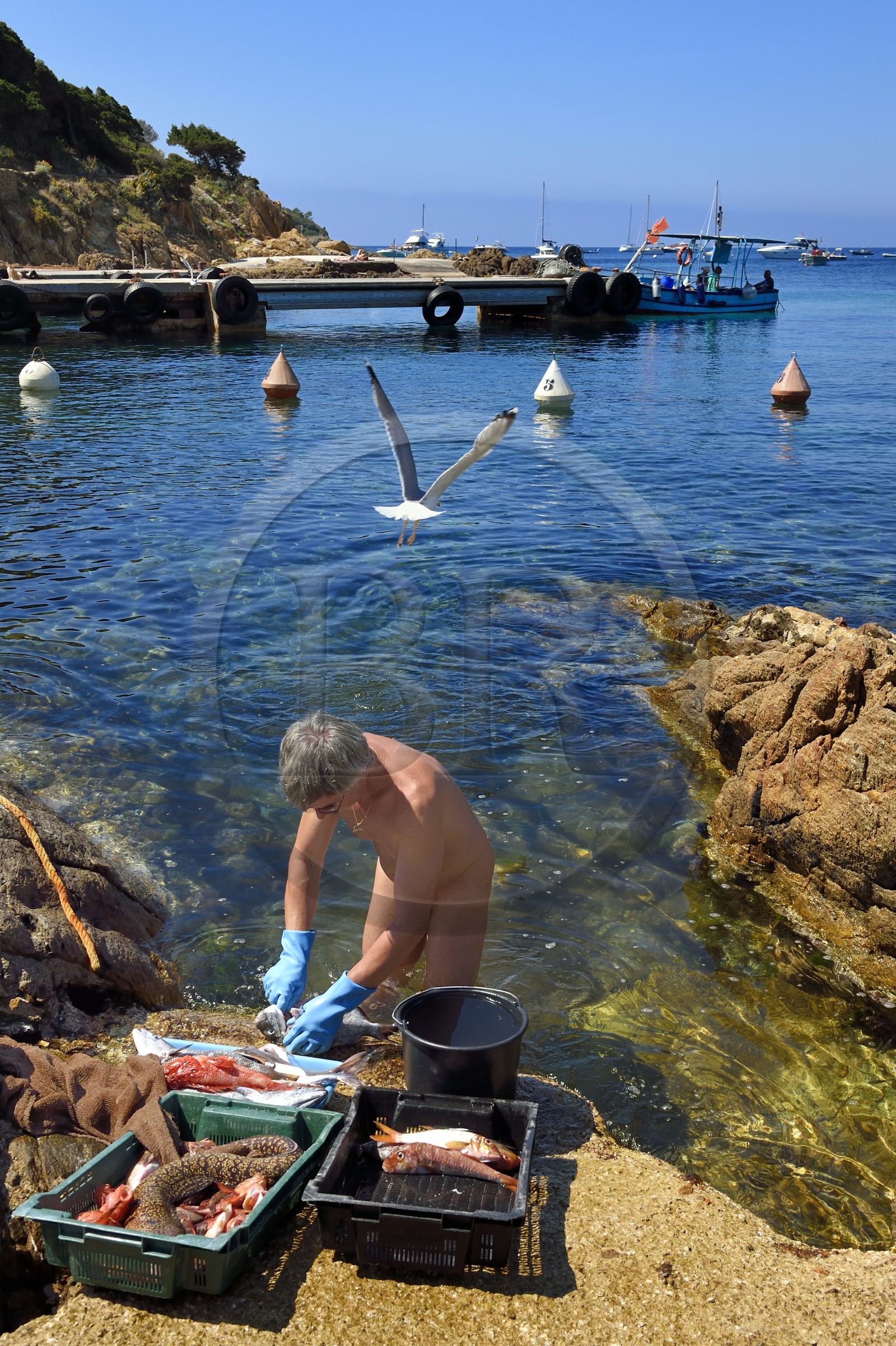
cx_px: 448
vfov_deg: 50.7
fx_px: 1420
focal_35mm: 38
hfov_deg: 35.0
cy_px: 673
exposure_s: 1/500
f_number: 13
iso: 400
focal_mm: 38
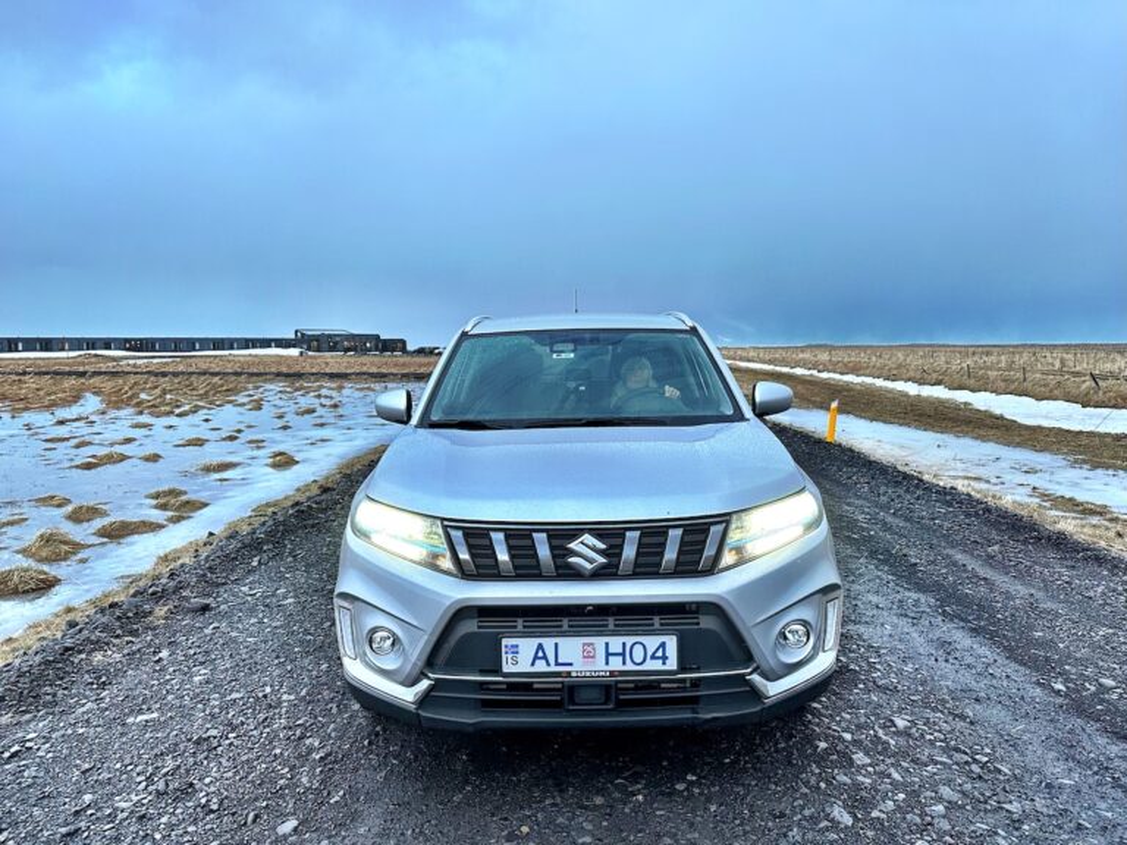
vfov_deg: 56.8
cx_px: 564
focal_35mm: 24
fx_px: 781
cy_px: 422
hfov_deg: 71.6
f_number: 1.78
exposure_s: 1/121
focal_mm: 6.86
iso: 200
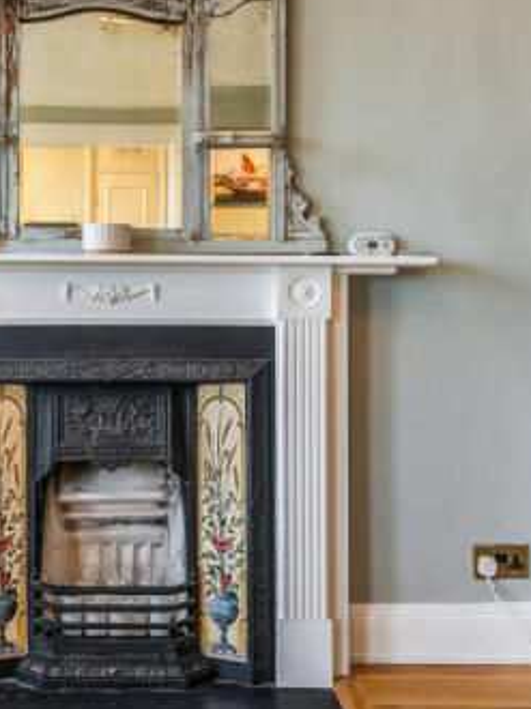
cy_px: 298
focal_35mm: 63
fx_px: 1290
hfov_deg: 22.9
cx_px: 98
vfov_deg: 30.7
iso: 500
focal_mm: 33
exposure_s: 1/10
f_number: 5
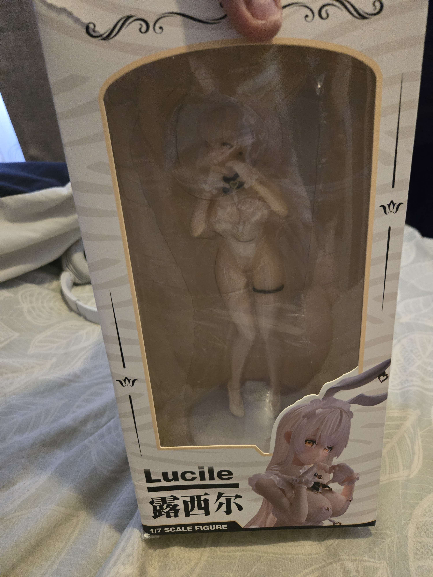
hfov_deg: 58.9
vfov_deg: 73.9
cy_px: 288
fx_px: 384
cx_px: 216
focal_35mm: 23
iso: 1600
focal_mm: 5.4
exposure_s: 1/60.2
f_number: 1.8
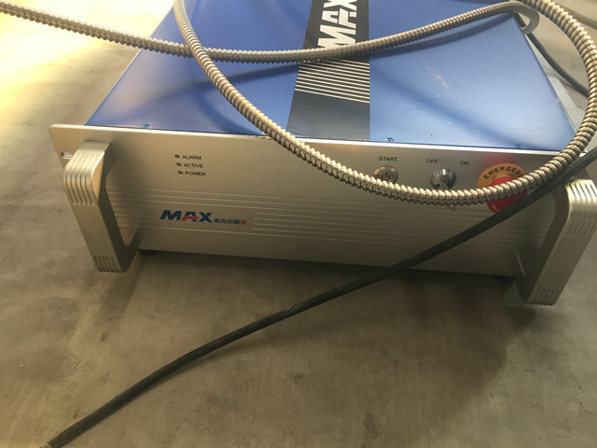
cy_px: 224
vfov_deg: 48.2
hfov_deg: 61.7
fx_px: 500
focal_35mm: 29
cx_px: 298
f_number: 2.2
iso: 32
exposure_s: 1/40
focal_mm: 4.15
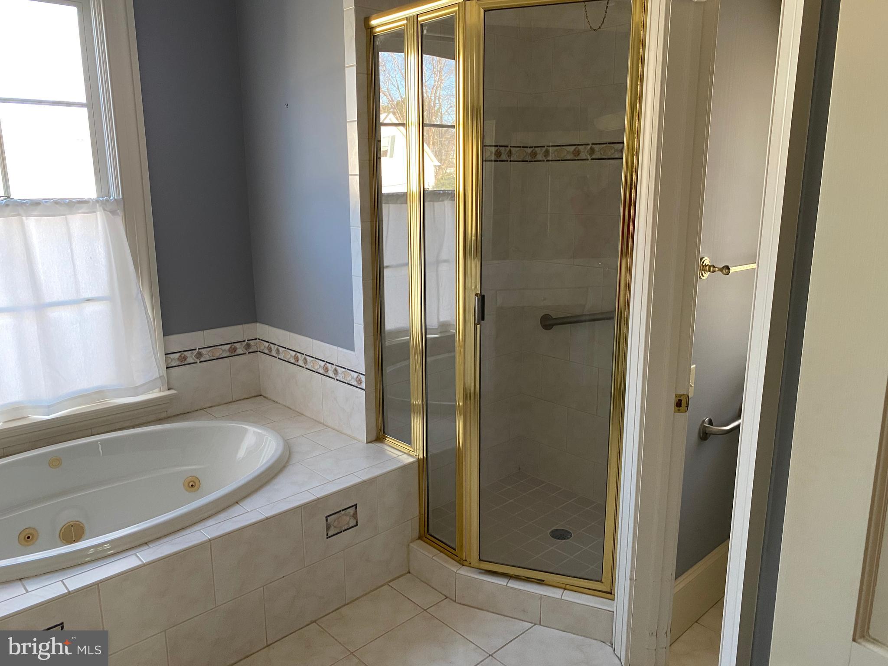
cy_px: 333
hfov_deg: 67.3
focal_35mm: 26
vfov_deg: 53.1
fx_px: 667
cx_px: 444
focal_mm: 4.25
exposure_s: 1/60
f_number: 1.8
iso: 125
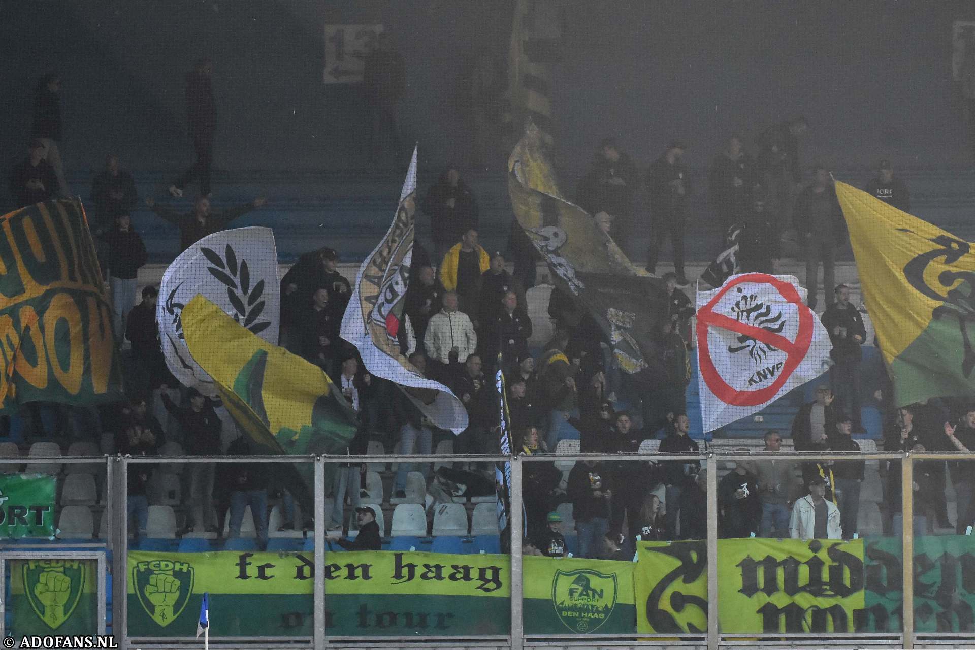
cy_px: 325
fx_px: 6296
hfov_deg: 8.9
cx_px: 488
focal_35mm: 232
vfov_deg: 5.9
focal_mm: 155
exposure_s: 1/1250
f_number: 7.1
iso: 4000
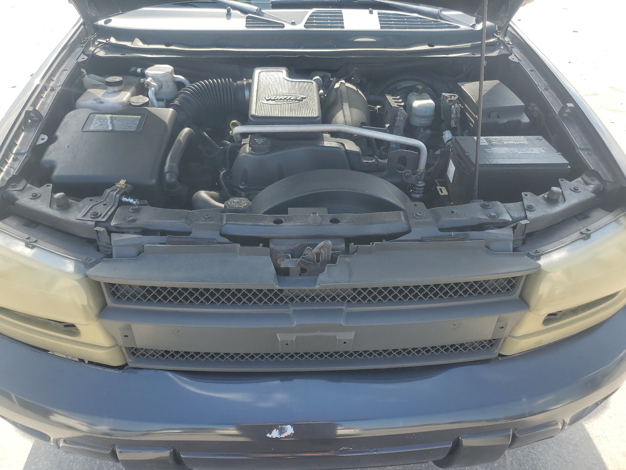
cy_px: 235
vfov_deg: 53.1
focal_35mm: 26
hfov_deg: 67.3
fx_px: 470
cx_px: 313
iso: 50
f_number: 1.5
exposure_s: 1/625
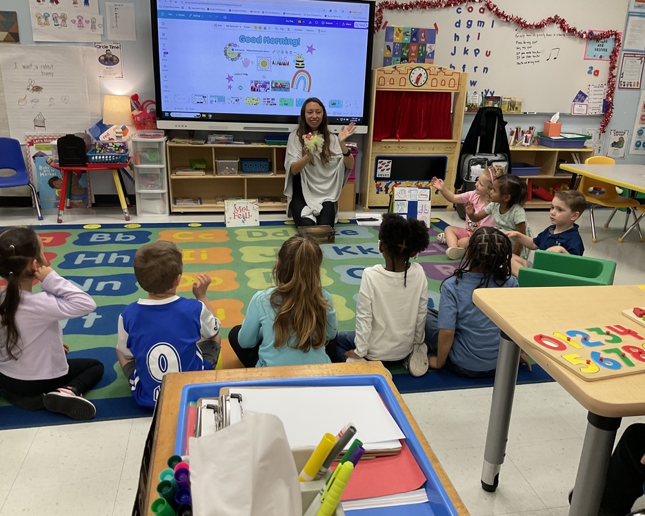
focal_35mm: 31
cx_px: 328
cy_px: 259
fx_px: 592
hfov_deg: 57.2
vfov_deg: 47.1
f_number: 1.8
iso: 40
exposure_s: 1/60
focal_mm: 3
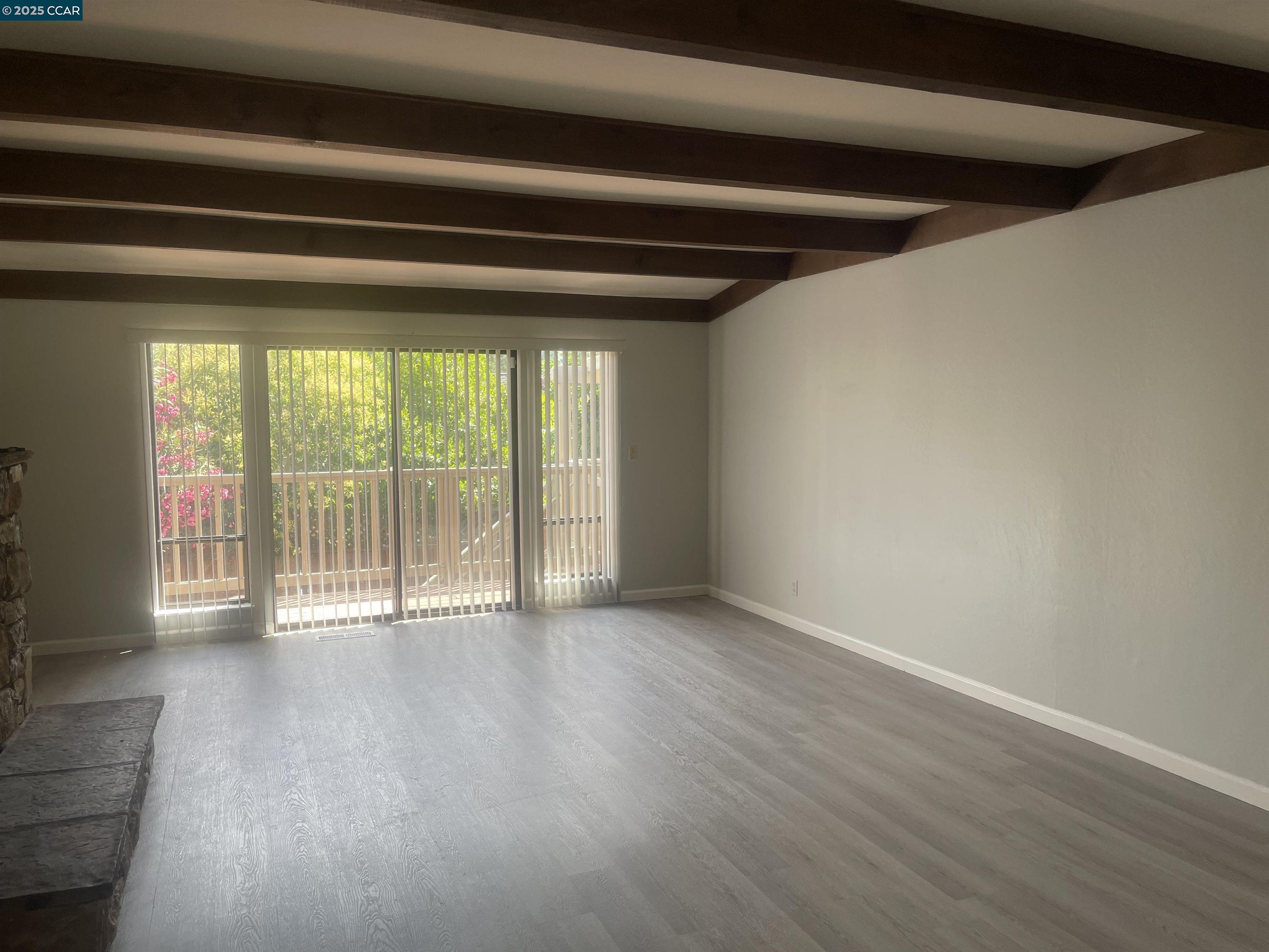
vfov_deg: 53.1
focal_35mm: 26
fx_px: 953
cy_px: 476
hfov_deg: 67.3
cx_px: 634
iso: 32
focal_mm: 5.1
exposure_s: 1/181
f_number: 1.6
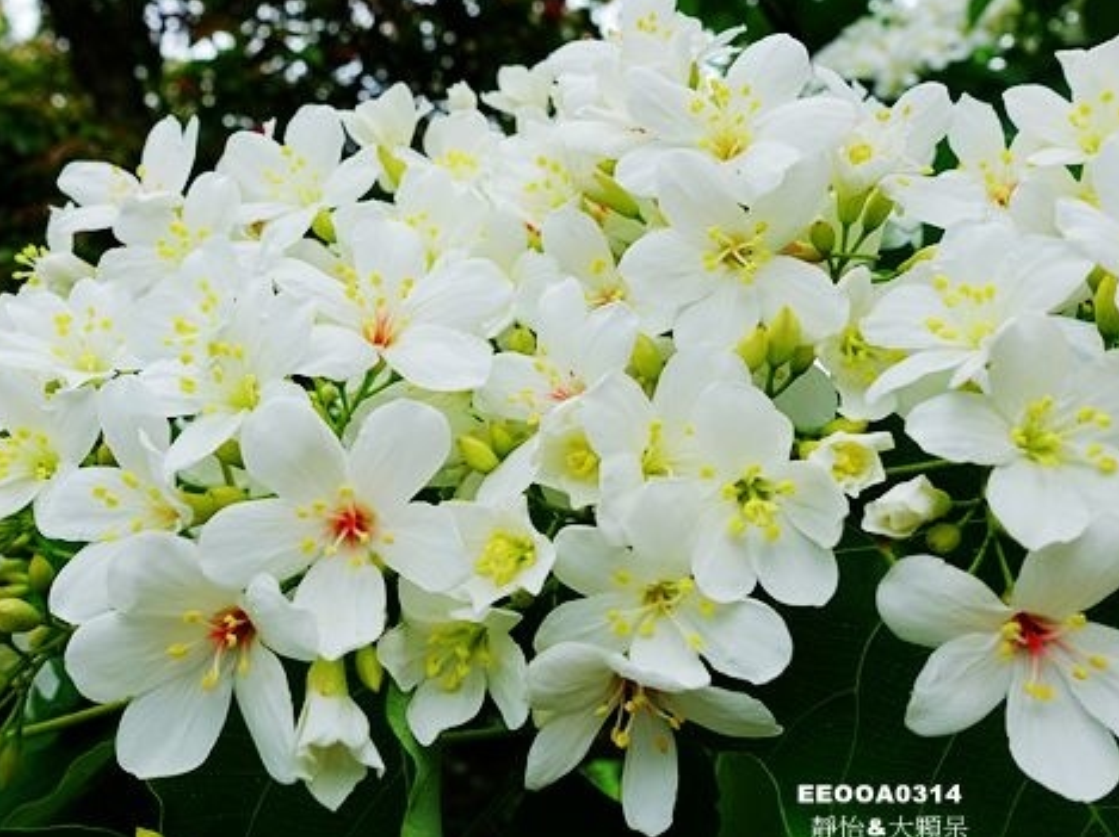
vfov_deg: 44.0
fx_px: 1034
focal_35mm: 32
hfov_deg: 56.6
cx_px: 482
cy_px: 356
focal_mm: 8.8
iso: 125
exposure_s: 1/500
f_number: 4
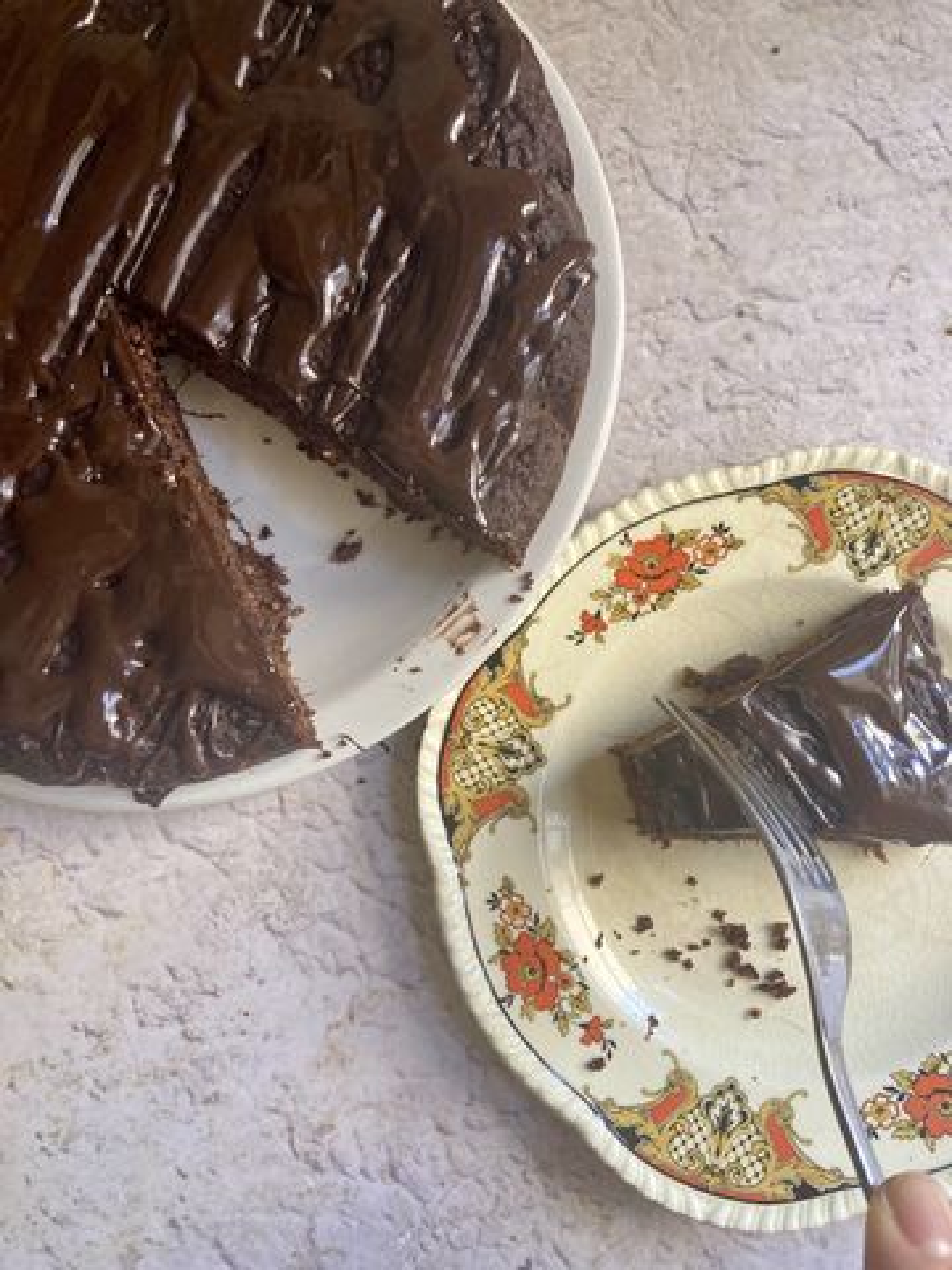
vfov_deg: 63.4
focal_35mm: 28
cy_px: 635
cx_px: 476
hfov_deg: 49.7
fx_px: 1027
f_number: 1.8
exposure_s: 1/60
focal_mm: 3.99
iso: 100
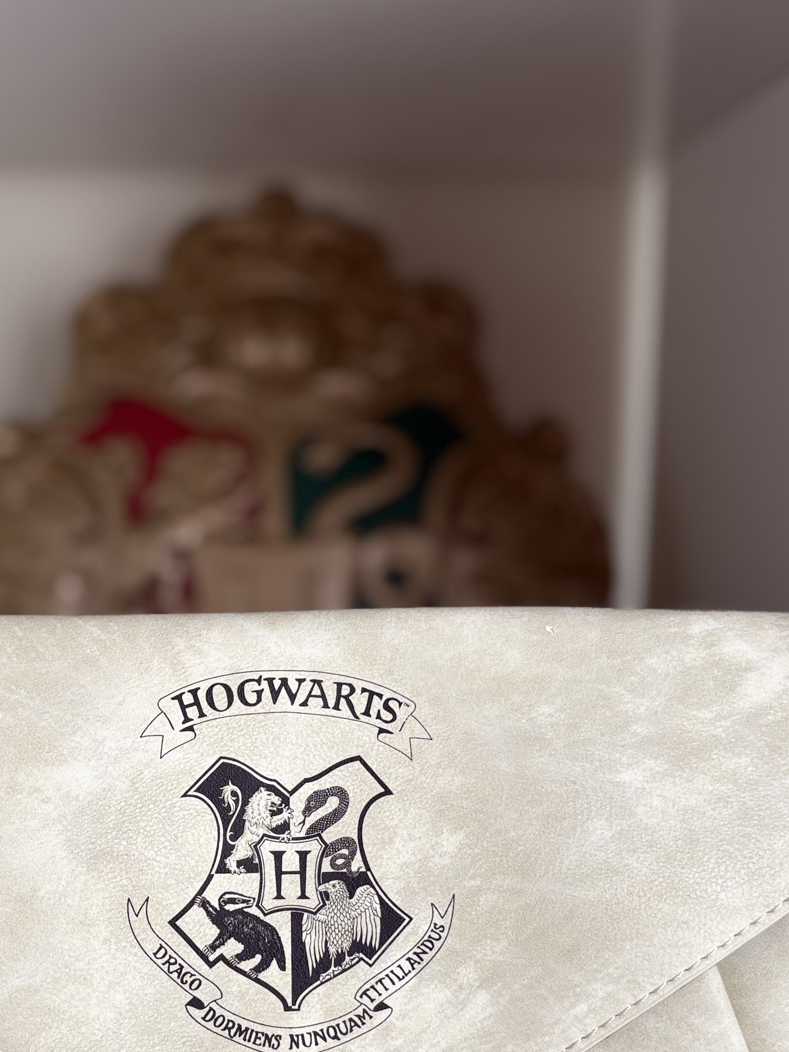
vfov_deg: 41.8
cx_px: 271
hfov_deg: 32.6
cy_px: 773
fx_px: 1337
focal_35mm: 44
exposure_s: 1/121
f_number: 1.6
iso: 80
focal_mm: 5.96
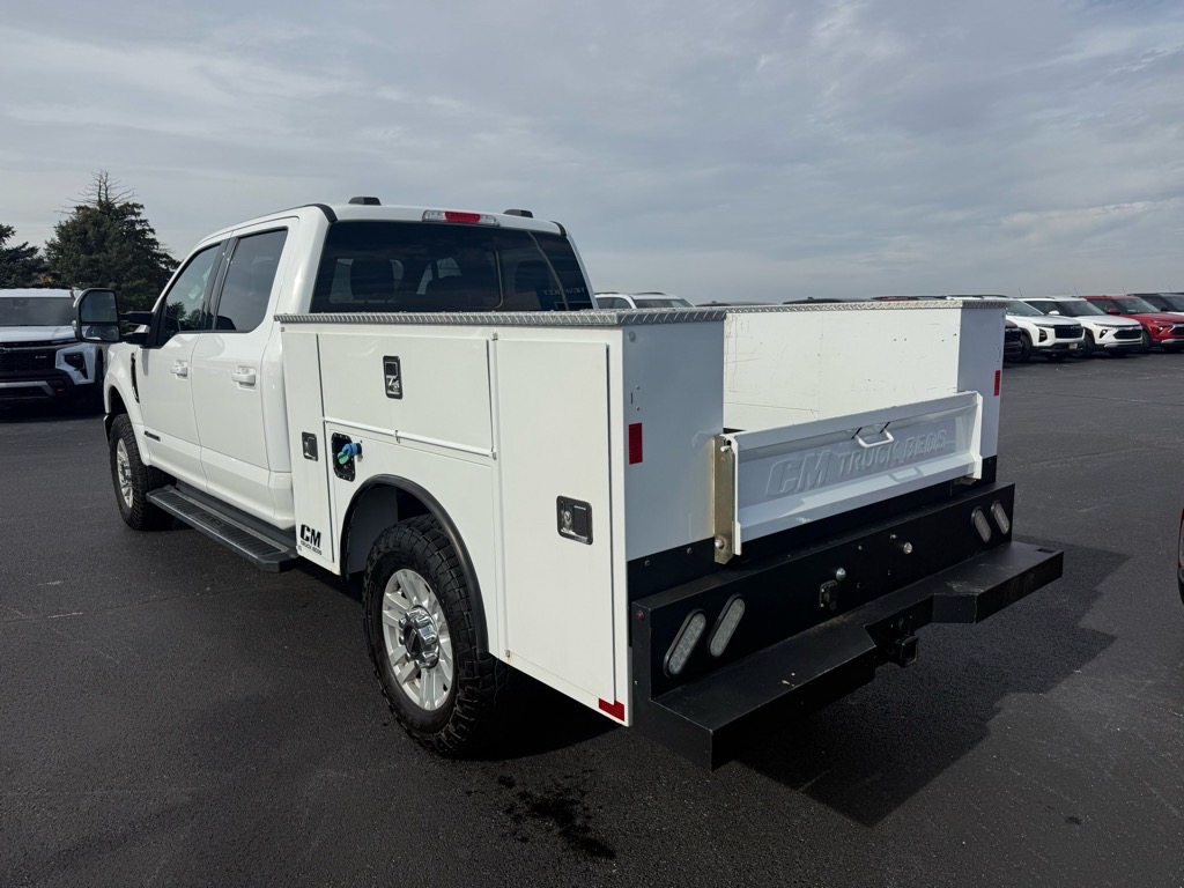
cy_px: 444
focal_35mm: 24
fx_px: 821
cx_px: 592
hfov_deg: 71.6
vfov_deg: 56.8
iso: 80
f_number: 1.78
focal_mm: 6.76
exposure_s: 1/10309
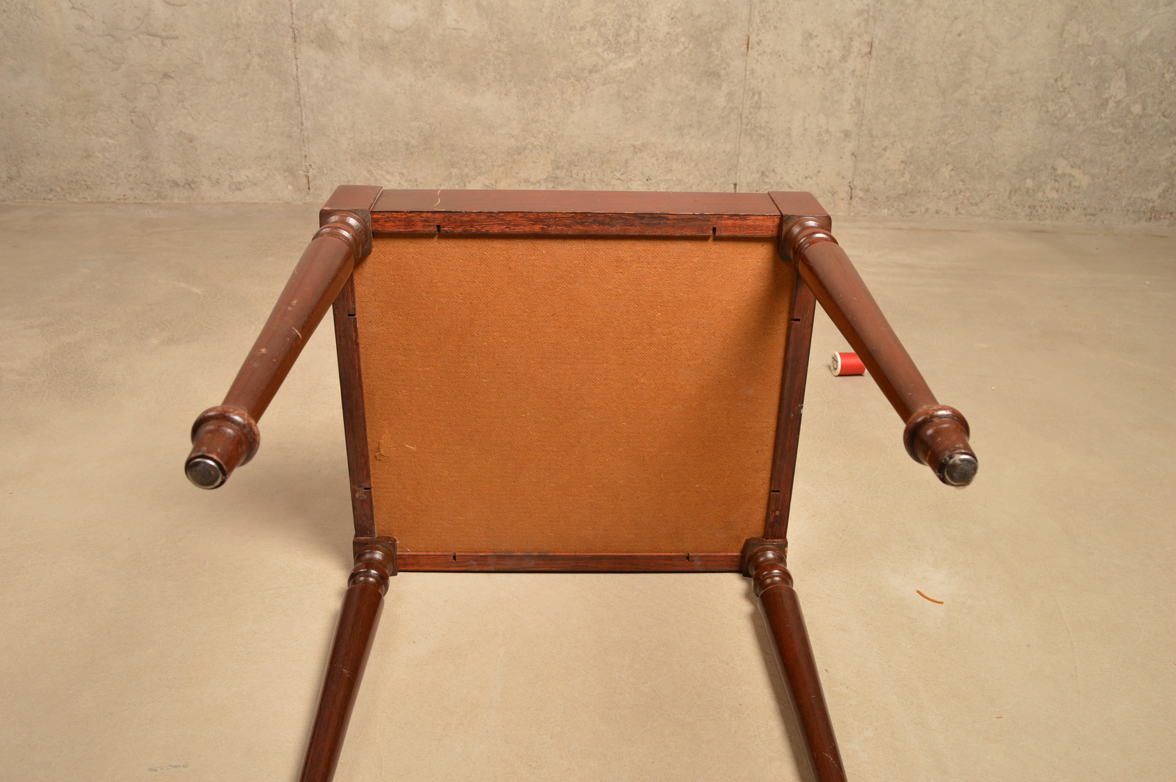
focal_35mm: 30
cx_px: 588
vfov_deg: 43.5
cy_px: 391
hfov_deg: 62.0
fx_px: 979
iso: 200
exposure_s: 1/160
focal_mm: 20
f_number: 7.1
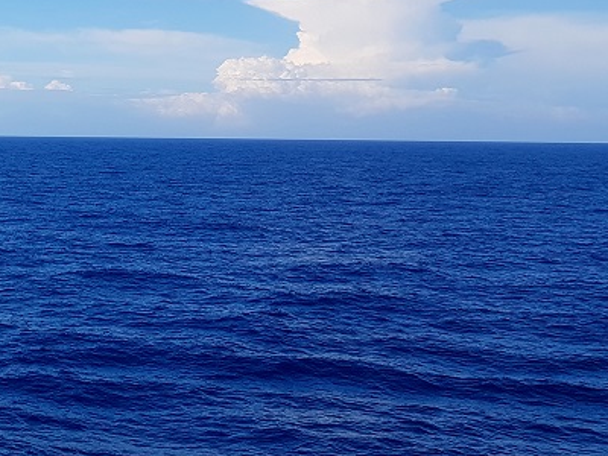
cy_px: 115
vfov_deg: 22.4
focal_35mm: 65
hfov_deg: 26.1
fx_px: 1142
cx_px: -148
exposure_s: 1/2392
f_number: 1.7
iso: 50
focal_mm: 4.2
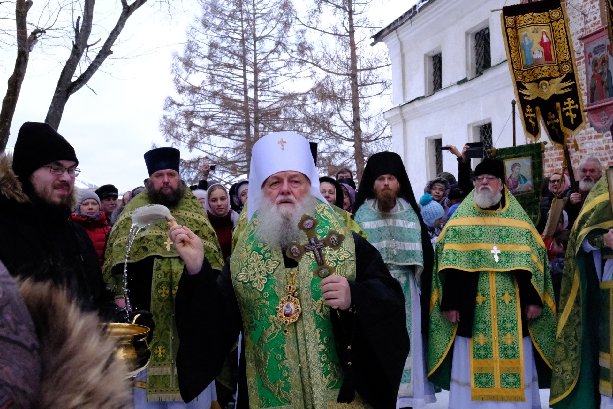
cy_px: 204
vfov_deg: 31.9
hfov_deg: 46.4
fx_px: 715
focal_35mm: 42
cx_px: 306
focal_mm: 28.3
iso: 25600
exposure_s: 1/3000
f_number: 10
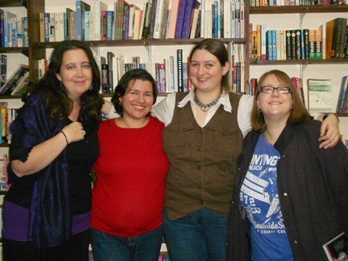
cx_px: 174
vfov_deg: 29.7
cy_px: 130
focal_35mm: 49
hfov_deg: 38.9
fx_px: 493
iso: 500
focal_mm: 8.8
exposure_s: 1/60
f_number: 4.5
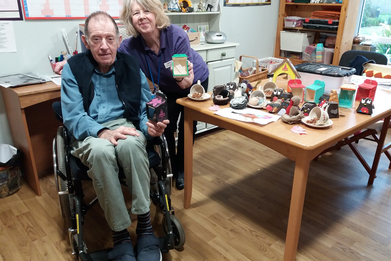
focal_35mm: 30
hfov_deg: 61.9
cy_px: 140
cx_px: 198
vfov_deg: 43.6
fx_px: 326
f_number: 1.9
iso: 160
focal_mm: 3.7
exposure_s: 1/20
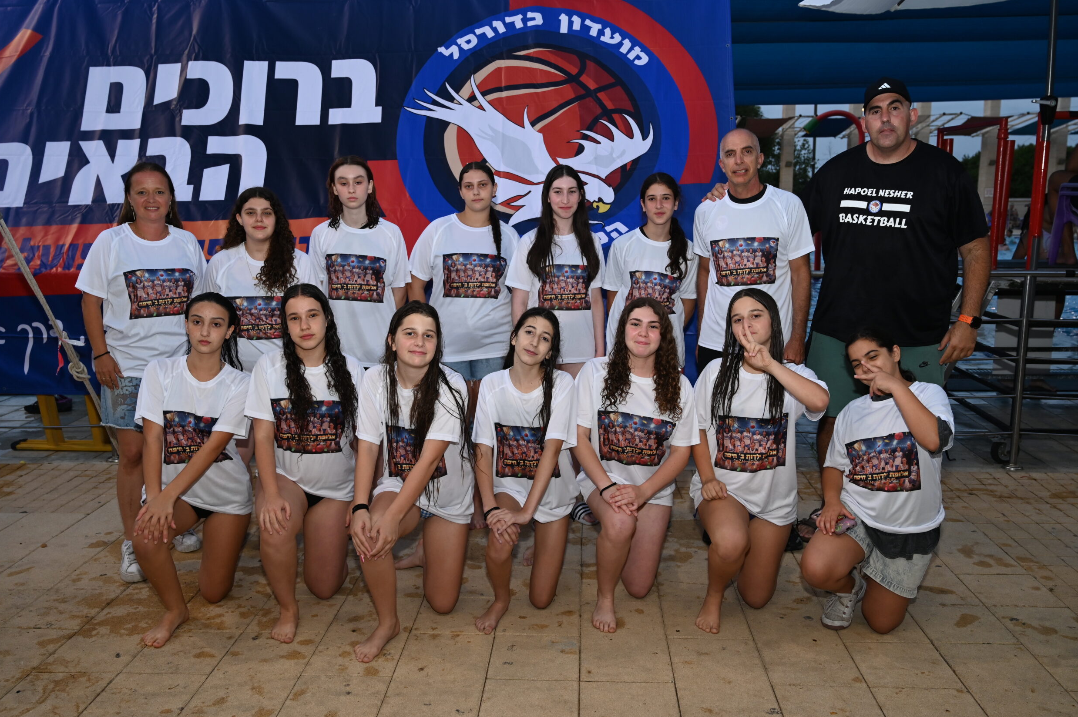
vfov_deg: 41.6
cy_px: 359
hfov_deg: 59.5
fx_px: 943
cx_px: 530
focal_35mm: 32
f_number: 4.5
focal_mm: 30.5
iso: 640
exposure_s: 1/200
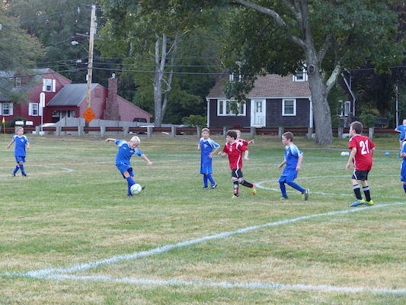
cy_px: 152
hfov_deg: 22.0
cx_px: 203
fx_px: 1044
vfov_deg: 16.6
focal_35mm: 89
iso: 250
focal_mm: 16
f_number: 2.8
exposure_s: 1/125
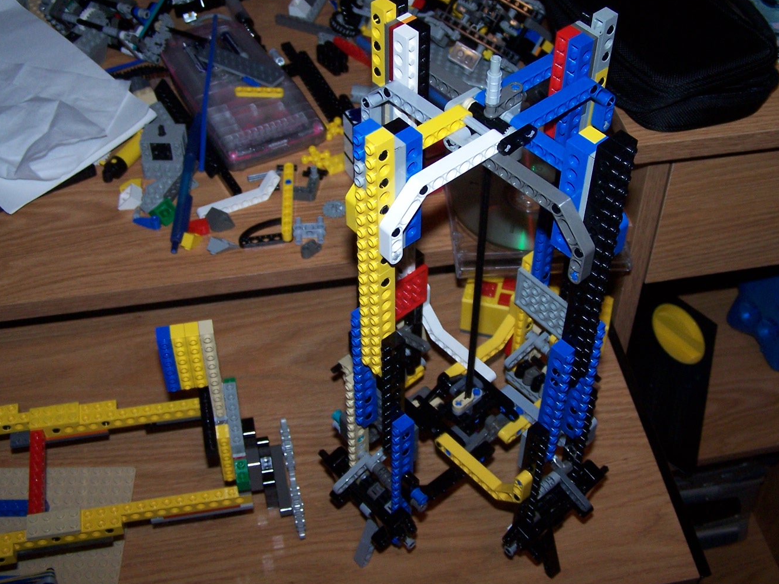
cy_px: 249
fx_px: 1058
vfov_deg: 30.8
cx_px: 437
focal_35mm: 47
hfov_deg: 40.4
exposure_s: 1/60
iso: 140
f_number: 2.8
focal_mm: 6.7
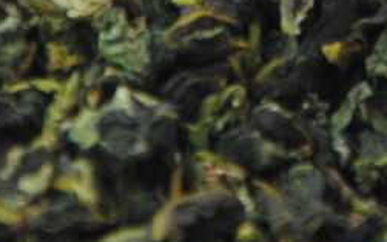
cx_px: 313
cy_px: -269
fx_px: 6911
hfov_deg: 3.2
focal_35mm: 655
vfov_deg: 2.0
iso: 400
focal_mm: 105
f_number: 5.6
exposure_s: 1/40
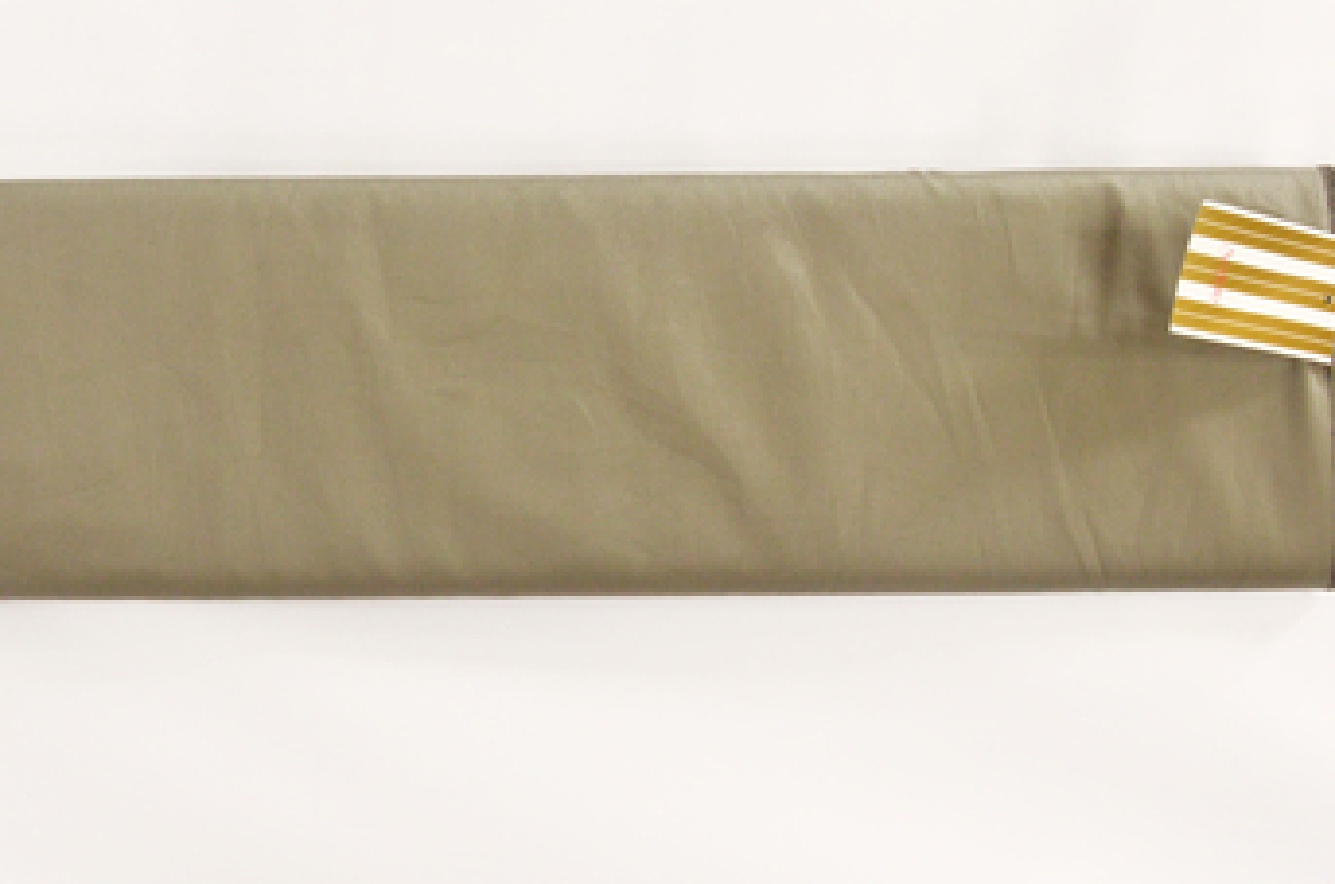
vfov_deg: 24.6
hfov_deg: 36.3
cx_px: 514
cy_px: 401
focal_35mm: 55
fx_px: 2025
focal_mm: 25
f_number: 11
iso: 800
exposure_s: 1/10
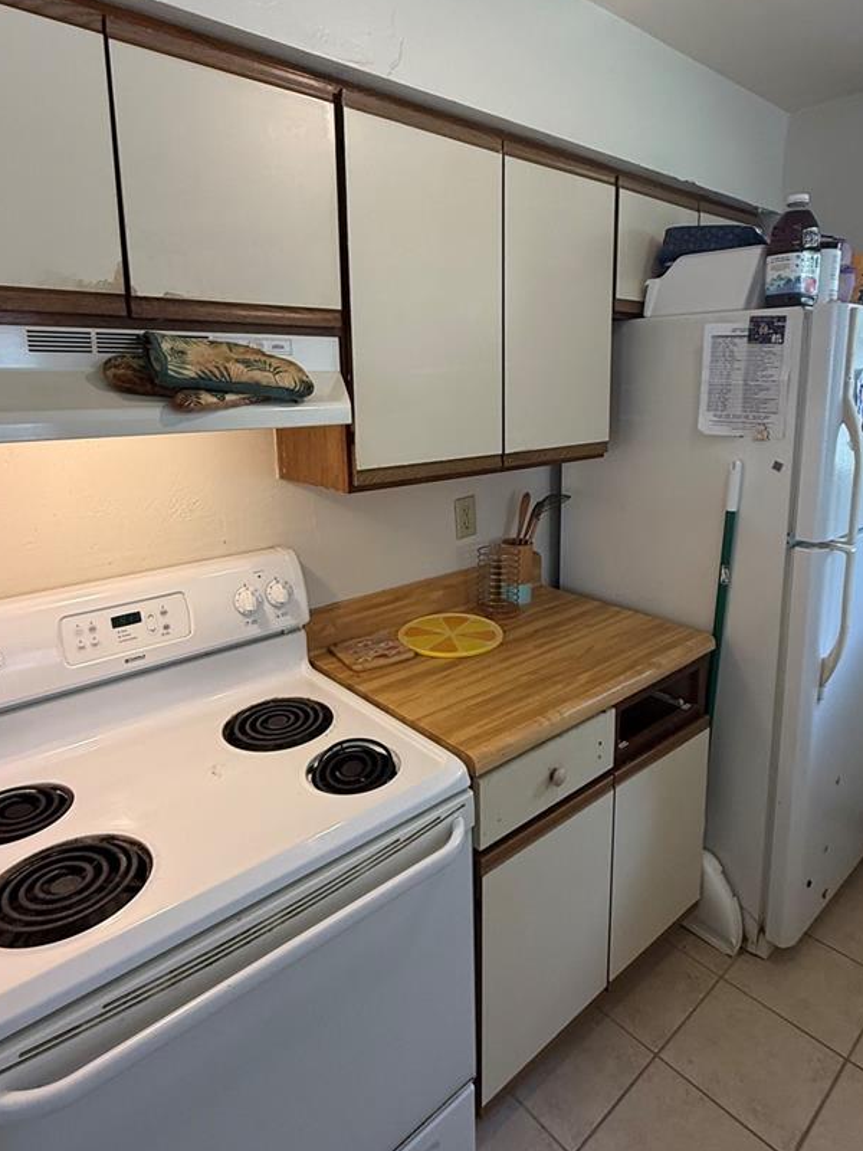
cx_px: 470
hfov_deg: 63.3
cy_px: 498
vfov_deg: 78.6
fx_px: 698
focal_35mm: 21
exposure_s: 1/99
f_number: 2.2
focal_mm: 2.22
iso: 250
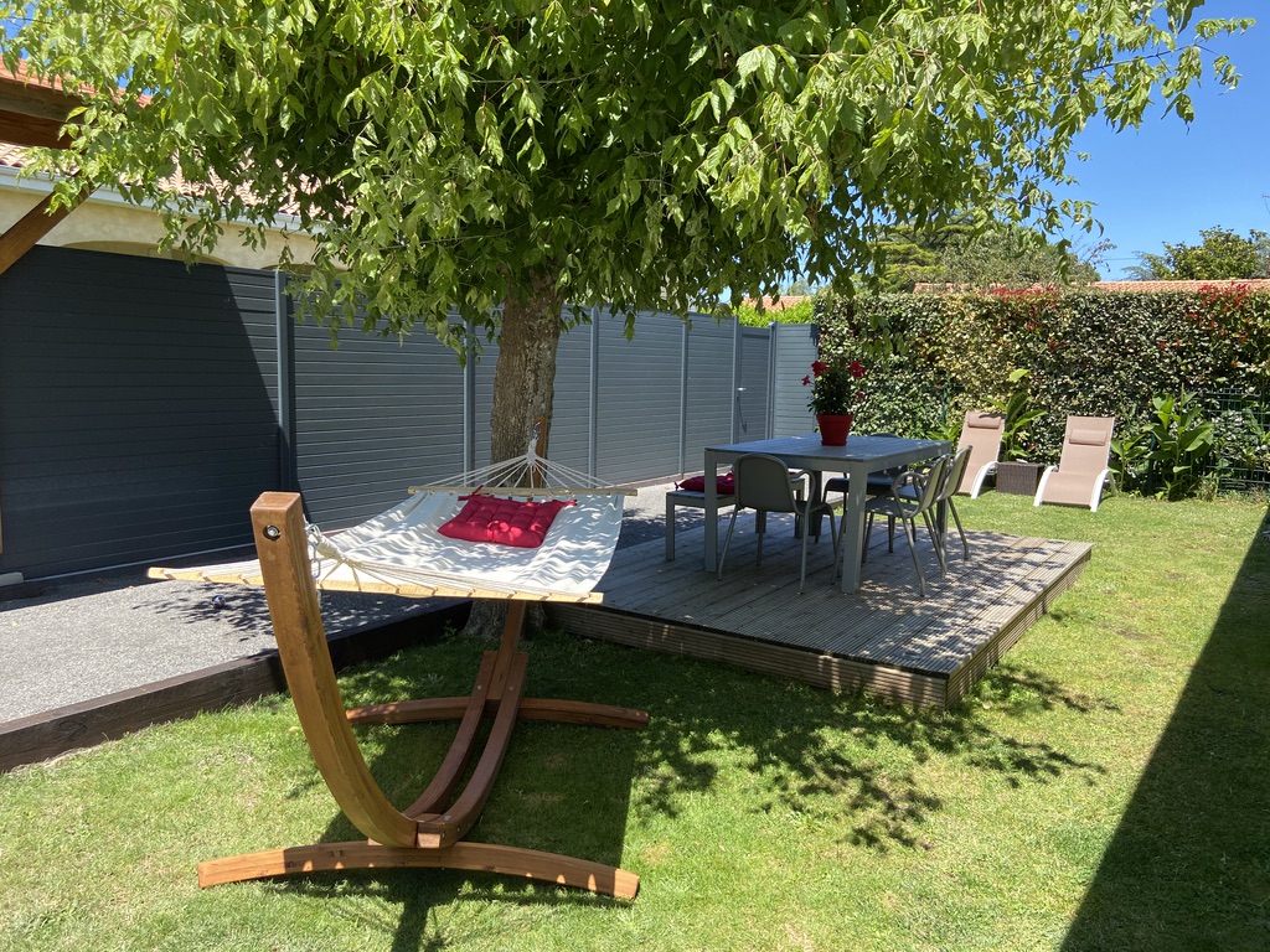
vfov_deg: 53.1
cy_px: 476
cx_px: 635
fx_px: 954
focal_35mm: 26
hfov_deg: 67.3
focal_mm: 4.25
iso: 32
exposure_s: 1/845
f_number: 1.8
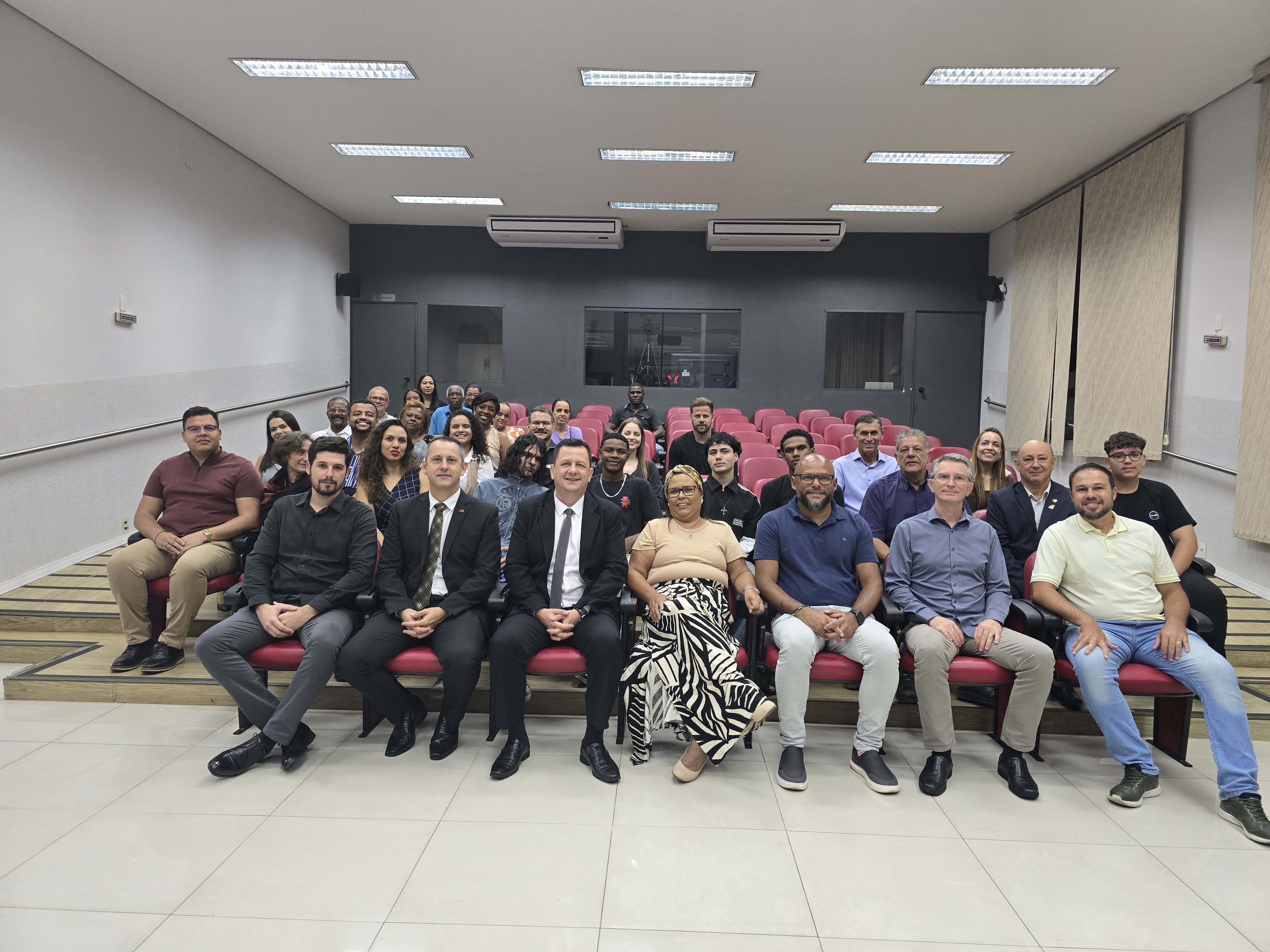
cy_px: 476
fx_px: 844
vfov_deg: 58.9
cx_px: 635
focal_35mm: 23
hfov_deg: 73.9
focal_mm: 6.3
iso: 500
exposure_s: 1/120
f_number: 1.7
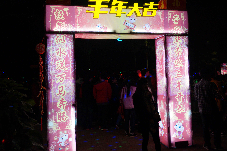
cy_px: 76
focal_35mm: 36
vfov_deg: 36.8
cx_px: 114
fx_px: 227
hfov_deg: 53.2
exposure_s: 1/160
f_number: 4
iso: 1600
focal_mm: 24
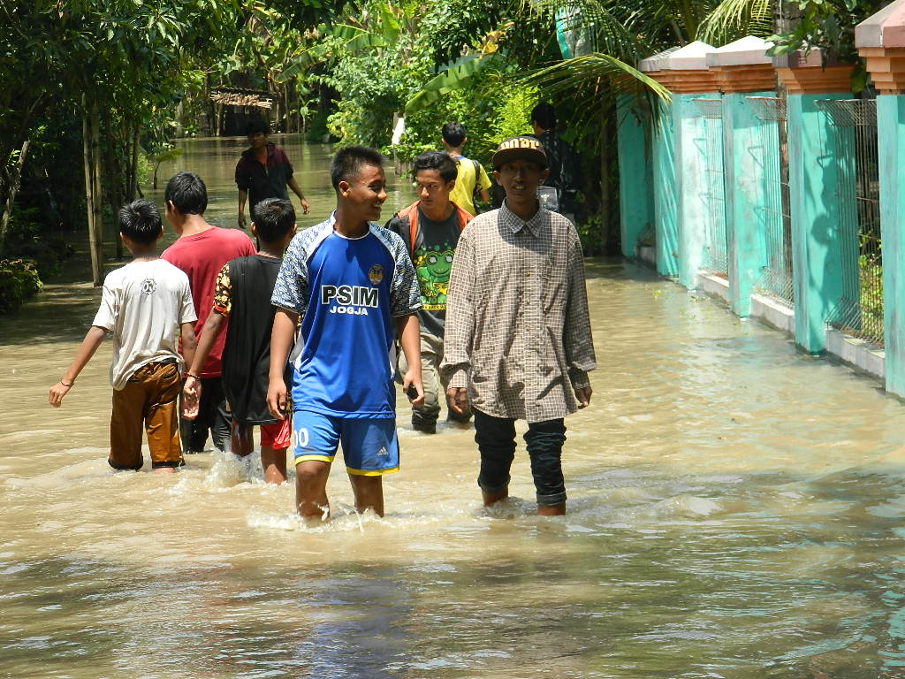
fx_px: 3373
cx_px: 452
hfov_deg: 15.3
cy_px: 340
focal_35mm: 129
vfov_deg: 11.5
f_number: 4.7
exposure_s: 1/160
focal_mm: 23.2
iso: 80
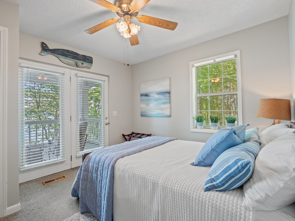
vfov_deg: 78.1
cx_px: 148
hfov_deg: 94.5
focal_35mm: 16
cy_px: 110
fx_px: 136
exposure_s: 1/25
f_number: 5.6
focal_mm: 8
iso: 400
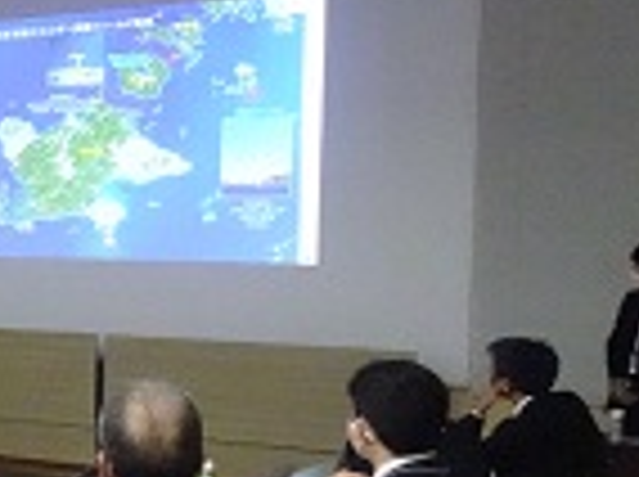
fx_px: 1401
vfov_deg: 19.3
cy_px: 295
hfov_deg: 21.4
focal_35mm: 76
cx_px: -333
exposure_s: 1/160
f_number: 3.5
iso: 2500
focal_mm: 4.25
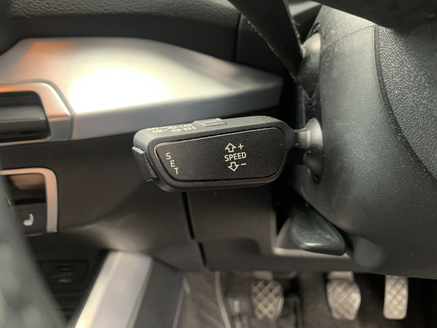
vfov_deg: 53.1
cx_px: 218
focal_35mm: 26
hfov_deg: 67.3
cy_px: 164
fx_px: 328
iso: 400
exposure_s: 1/54
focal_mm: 4.25
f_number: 1.8
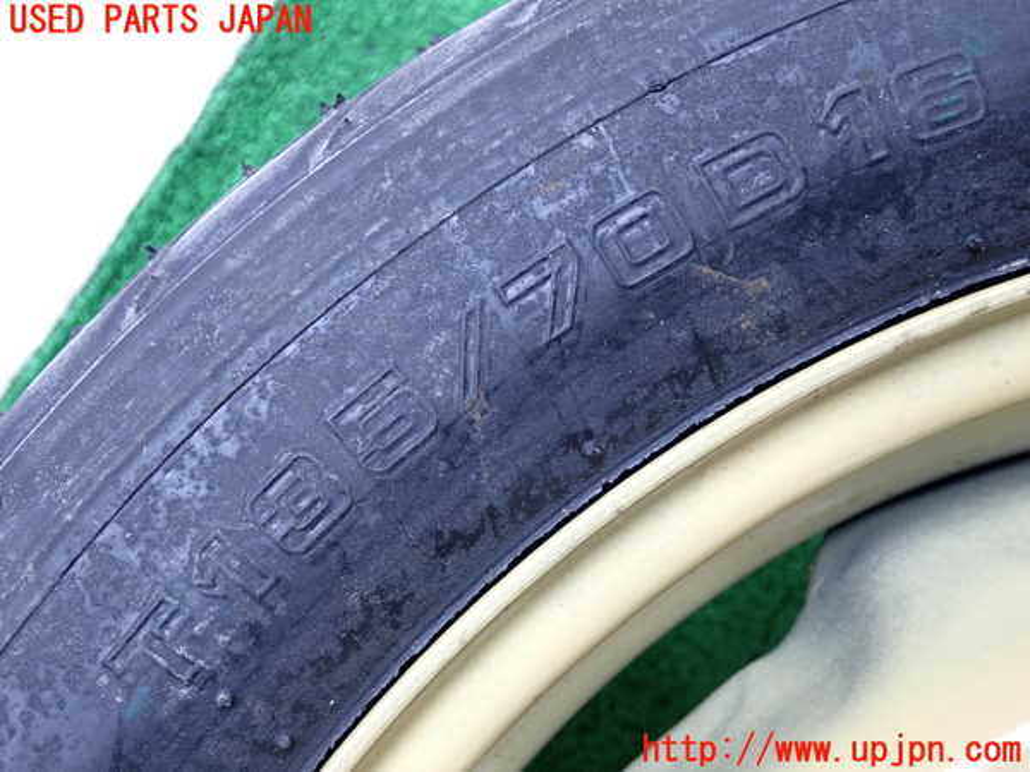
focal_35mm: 41
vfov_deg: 35.1
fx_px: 1220
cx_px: 515
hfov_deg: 45.8
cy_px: 386
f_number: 2.8
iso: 320
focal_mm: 7.31
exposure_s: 1/125
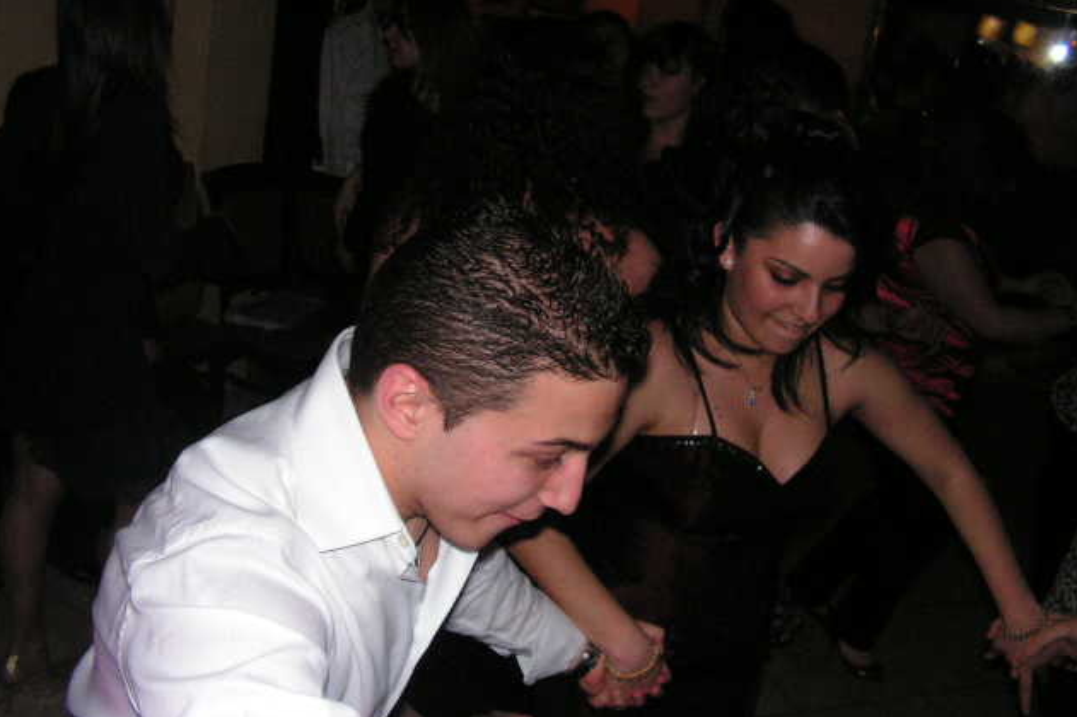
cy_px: 382
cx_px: 538
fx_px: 1136
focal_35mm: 38
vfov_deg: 35.0
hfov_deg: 50.7
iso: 200
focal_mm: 6
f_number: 3.2
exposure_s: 1/40
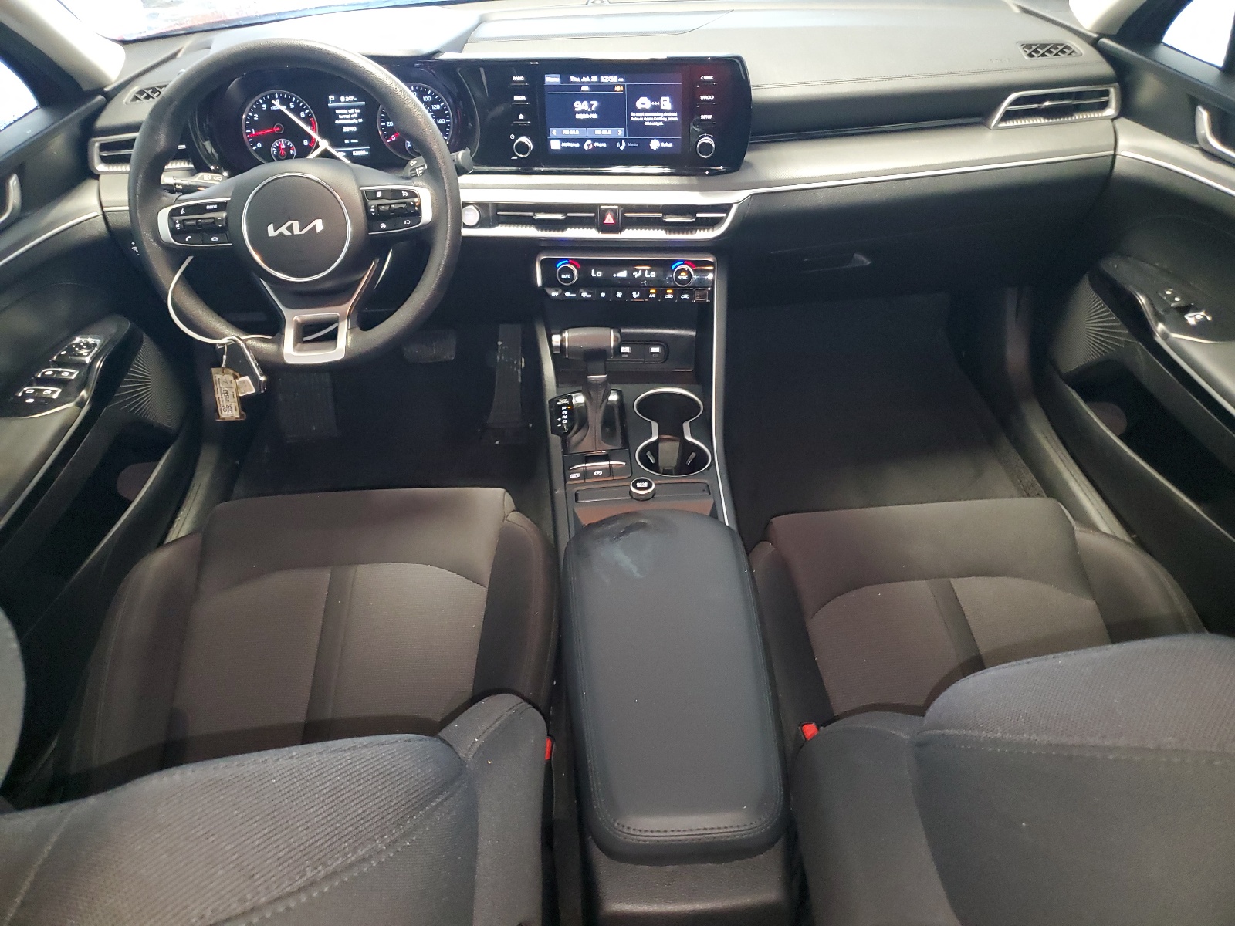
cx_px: 618
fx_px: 928
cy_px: 463
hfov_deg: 67.3
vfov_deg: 53.1
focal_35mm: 26
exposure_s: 1/15
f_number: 1.5
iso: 310
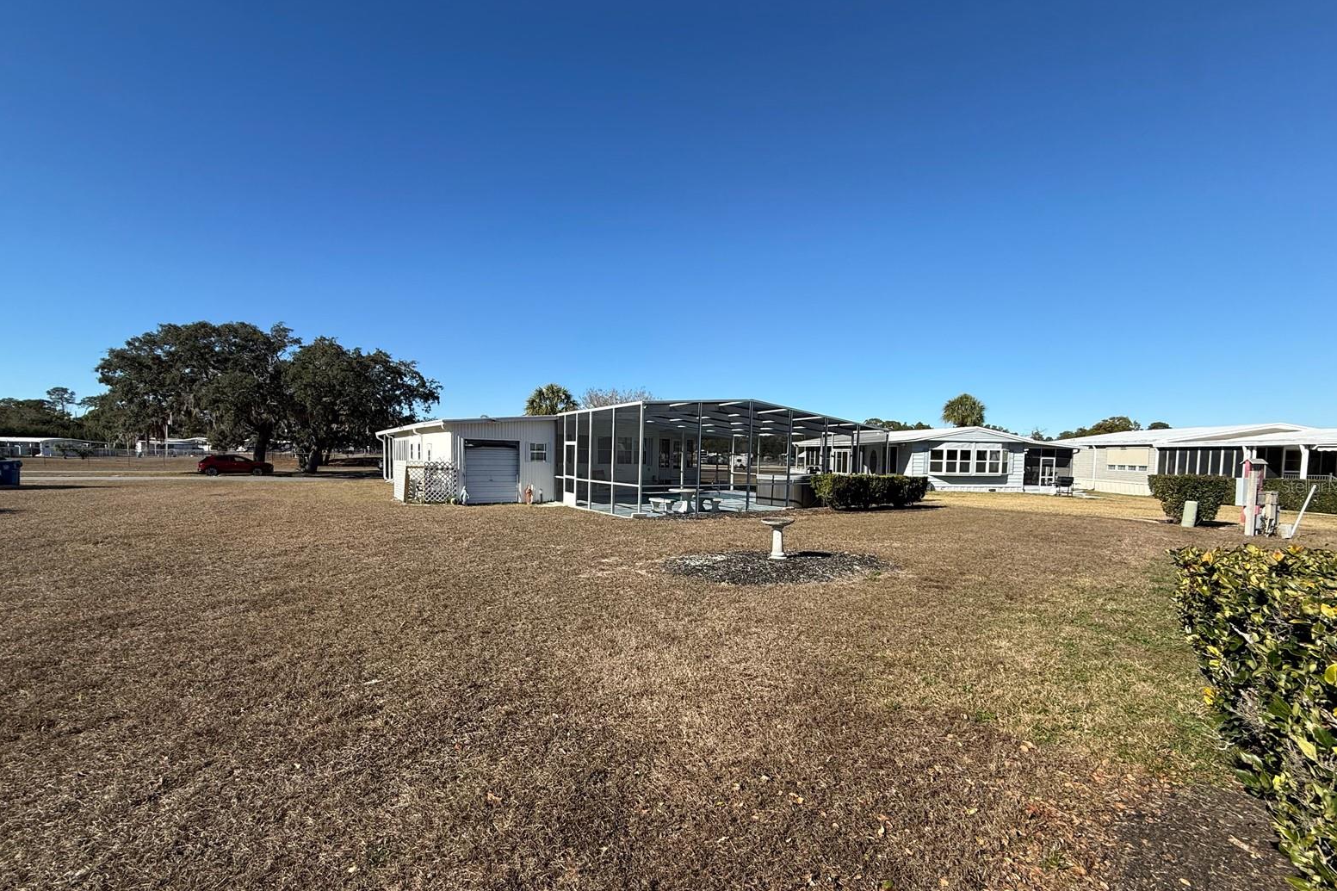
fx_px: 557
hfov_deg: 100.4
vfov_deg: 77.1
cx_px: 673
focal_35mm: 15
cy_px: 486
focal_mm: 2.22
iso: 50
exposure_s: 1/2092
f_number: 2.2
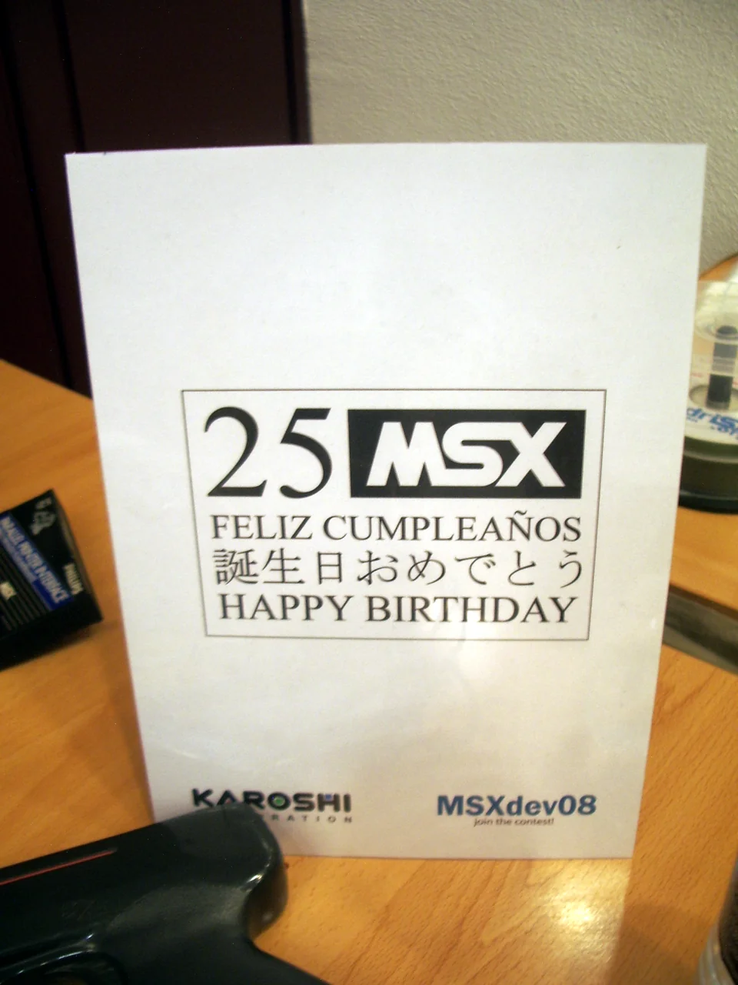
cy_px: 492
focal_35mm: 35
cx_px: 369
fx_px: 995
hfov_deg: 40.7
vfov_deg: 52.6
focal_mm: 5.8
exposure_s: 1/15
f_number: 2.6
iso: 100
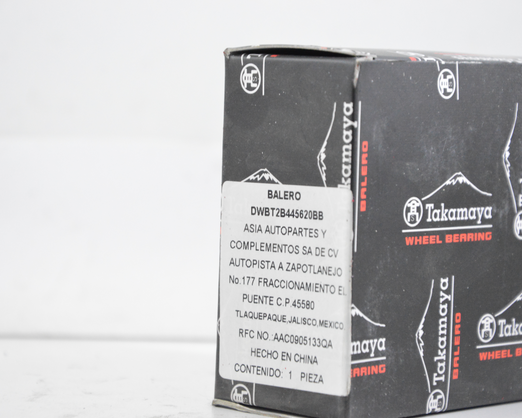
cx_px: 281
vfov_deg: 8.7
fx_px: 2759
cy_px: 209
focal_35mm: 179
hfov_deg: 10.8
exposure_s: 1/100
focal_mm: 105
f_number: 7.1
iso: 3200
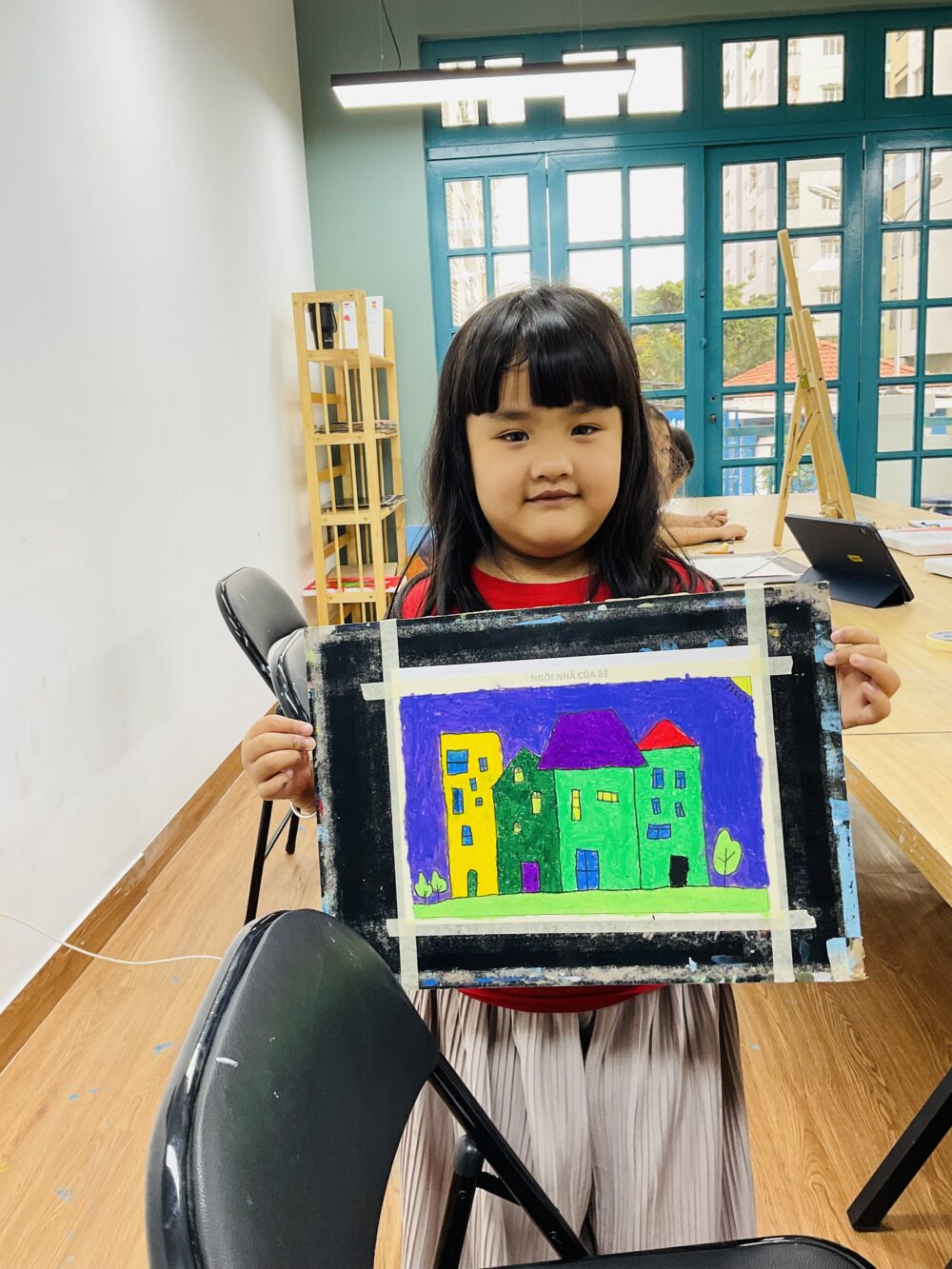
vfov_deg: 61.7
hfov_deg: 48.2
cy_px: 634
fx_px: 1063
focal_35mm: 29
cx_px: 476
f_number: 1.8
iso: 40
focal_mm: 3
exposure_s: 1/100
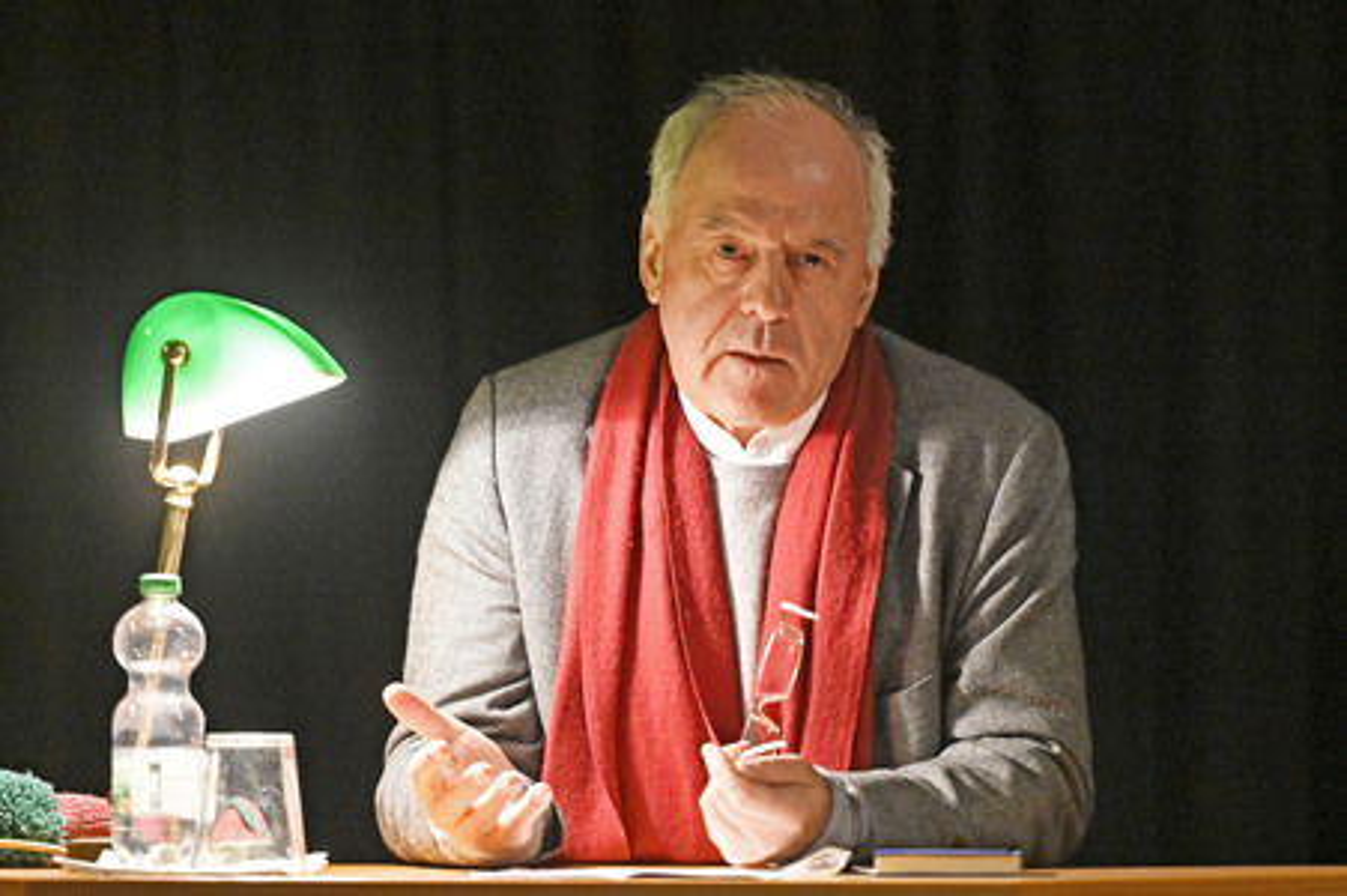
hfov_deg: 12.5
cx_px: 674
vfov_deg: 8.3
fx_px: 6169
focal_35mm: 165
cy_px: 448
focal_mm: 165
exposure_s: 1/125
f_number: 2.8
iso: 6400
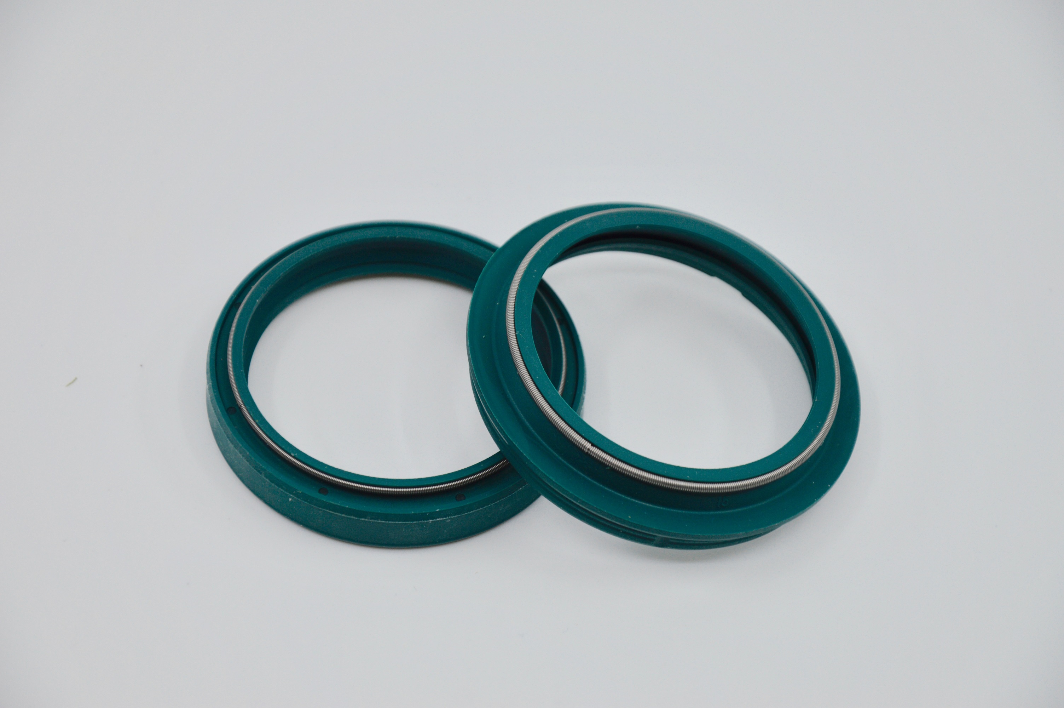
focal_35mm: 158
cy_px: 354
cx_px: 532
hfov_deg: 13.1
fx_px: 4651
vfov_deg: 8.7
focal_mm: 105
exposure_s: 1/200
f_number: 7.1
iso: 100
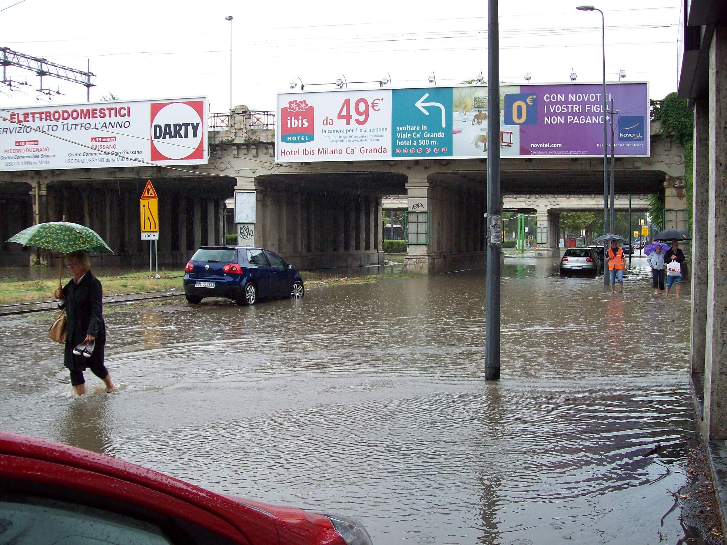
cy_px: 272
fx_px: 756
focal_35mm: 36
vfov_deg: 39.7
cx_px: 364
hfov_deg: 51.4
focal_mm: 6
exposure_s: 1/143
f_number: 2.7
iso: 80
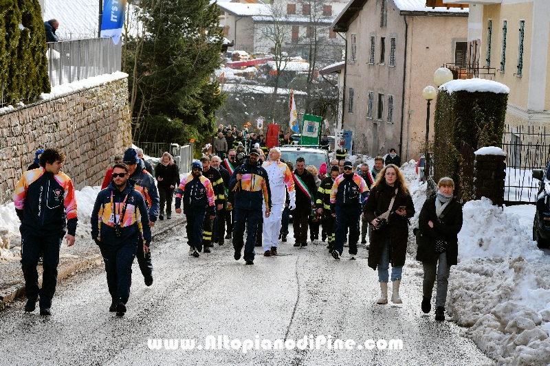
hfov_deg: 17.1
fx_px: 1833
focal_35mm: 120
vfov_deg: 11.4
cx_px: 275
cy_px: 183
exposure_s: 1/250
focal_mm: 80
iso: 160
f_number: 8
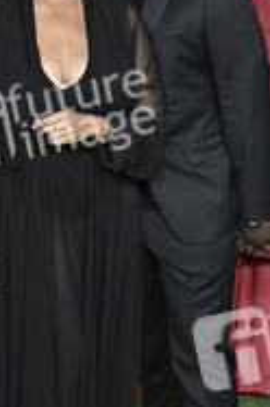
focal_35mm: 75
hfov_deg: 18.1
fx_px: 847
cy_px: 231
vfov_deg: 27.0
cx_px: 107
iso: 320
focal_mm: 35
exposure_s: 1/400
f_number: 6.3
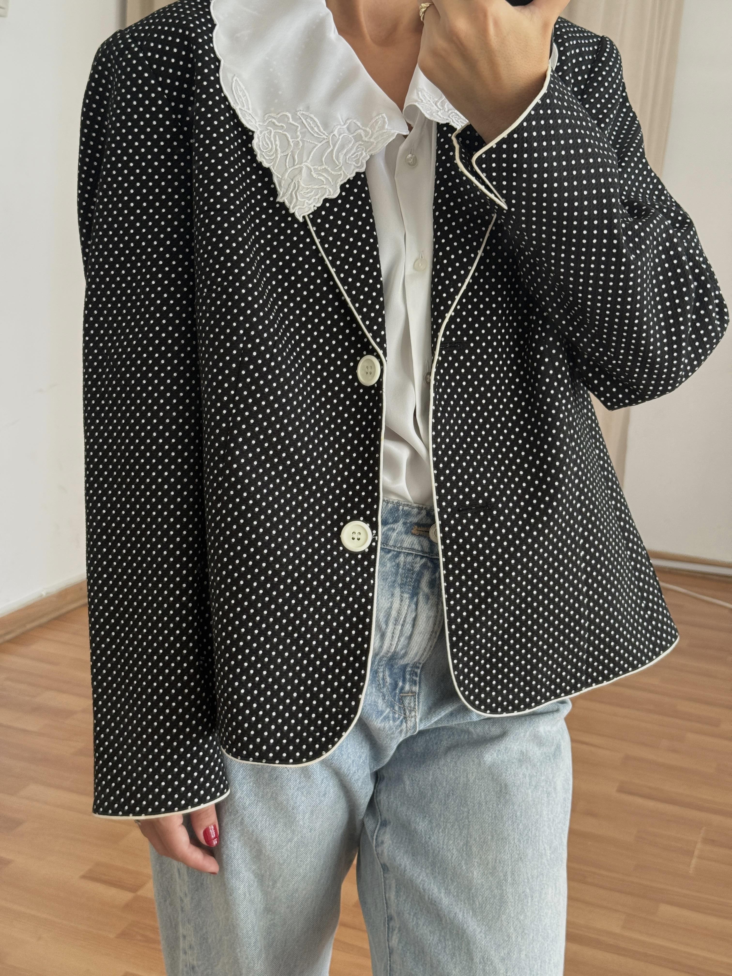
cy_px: 488
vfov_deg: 39.7
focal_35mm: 48
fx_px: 1353
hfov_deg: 30.3
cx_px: 366
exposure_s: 1/50
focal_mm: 6.76
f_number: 1.78
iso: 160
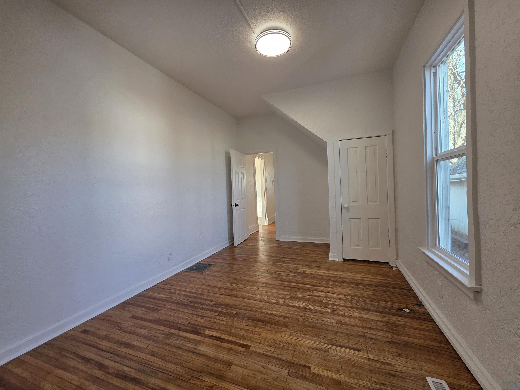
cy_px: 195
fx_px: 195
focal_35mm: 13
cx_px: 260
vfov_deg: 89.9
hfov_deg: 106.2
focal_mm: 2.2
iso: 100
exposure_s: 1/120
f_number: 1.9
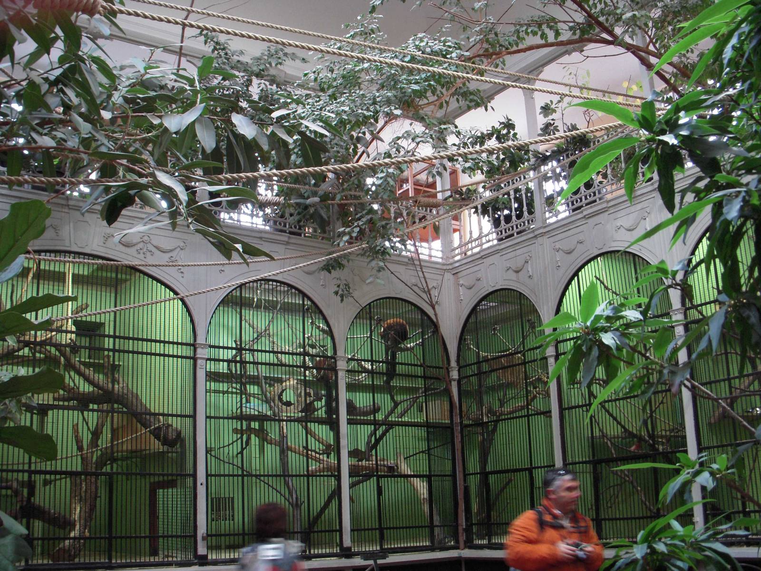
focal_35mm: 38
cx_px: 380
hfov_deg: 49.0
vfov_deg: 37.7
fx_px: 835
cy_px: 286
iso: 200
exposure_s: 1/8
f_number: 3.3
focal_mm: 6.3
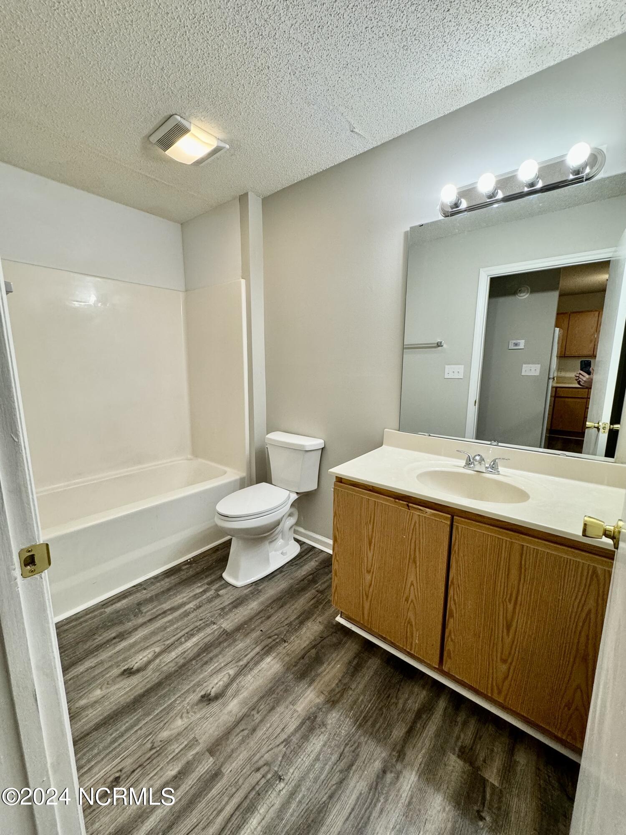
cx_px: 313
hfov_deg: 85.7
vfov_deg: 102.1
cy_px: 418
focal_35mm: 14
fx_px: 338
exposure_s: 1/120
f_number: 2.2
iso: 200
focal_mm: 2.22
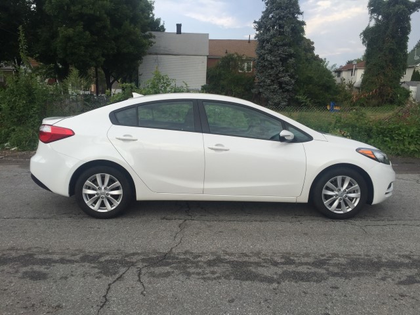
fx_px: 352
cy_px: 158
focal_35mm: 29
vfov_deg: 48.2
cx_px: 210
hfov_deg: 61.7
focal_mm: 4.15
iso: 32
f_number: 2.2
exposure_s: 1/898
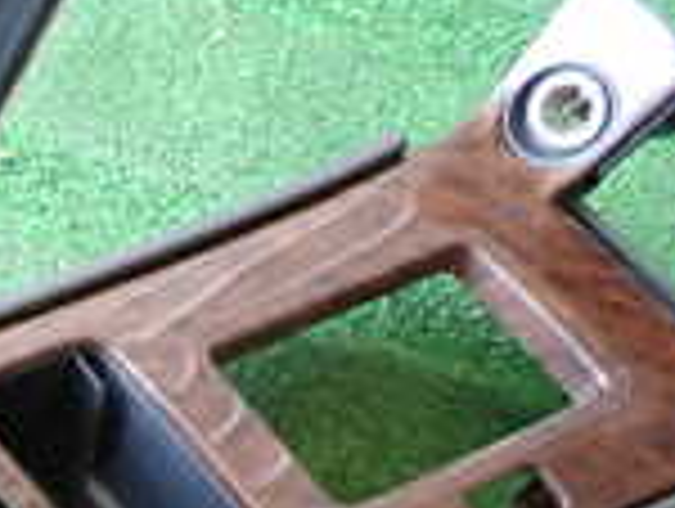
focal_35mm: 100
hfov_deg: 15.8
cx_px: -644
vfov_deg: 14.3
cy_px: 629
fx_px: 1953
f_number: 2
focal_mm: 4.5
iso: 400
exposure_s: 1/30
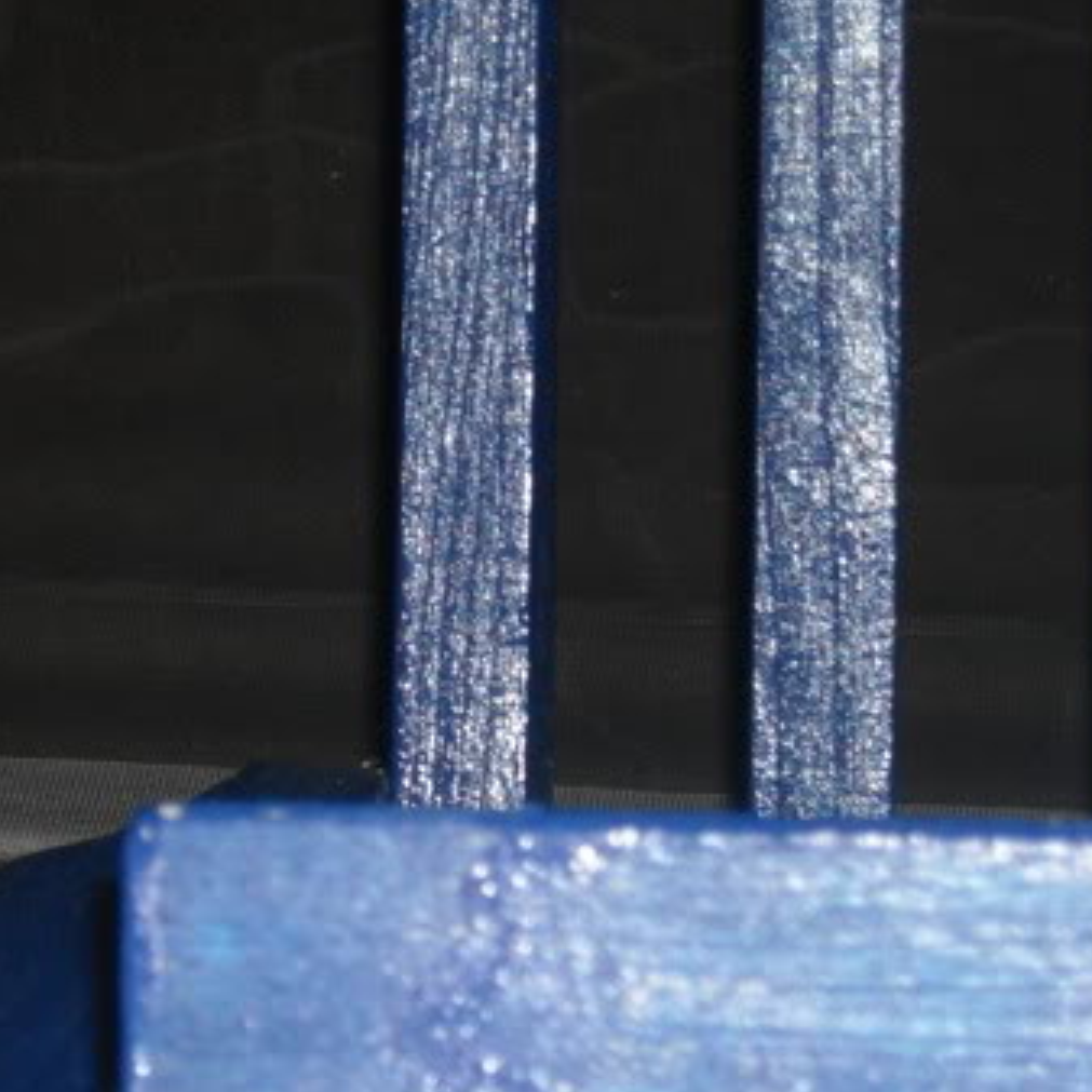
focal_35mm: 176
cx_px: 143
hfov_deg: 9.9
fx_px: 6282
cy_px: 690
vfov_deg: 9.9
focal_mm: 17.1
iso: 200
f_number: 4.7
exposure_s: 1/125
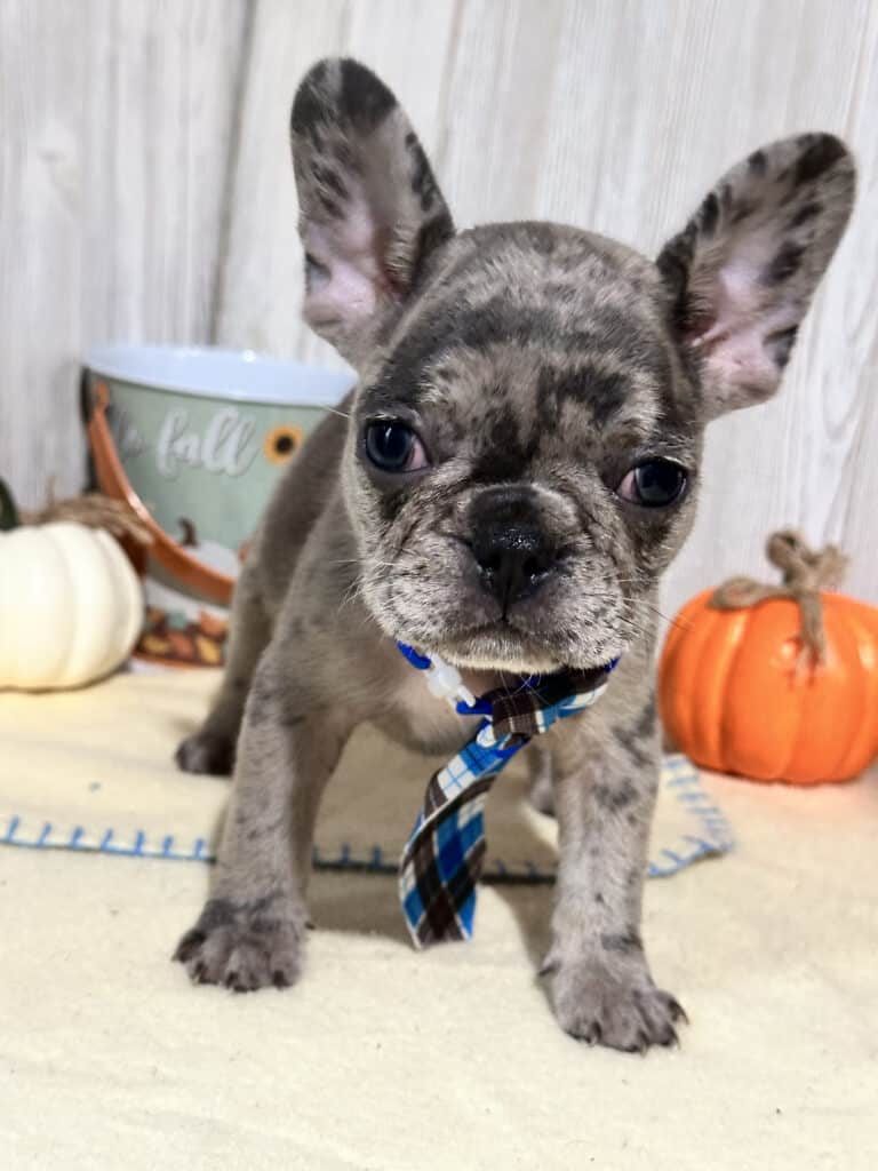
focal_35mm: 48
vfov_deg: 39.7
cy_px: 586
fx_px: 1623
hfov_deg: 30.3
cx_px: 439
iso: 500
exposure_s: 1/40
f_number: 1.78
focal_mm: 6.86
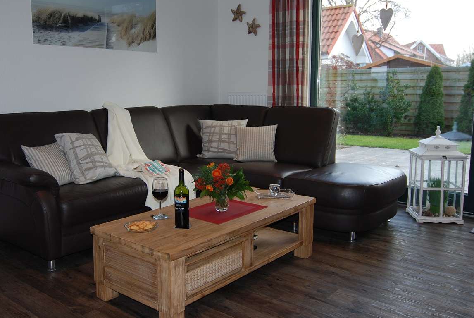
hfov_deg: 55.6
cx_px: 209
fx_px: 448
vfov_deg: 39.0
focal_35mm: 34
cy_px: 149
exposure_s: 1/60
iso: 200
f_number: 4
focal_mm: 20
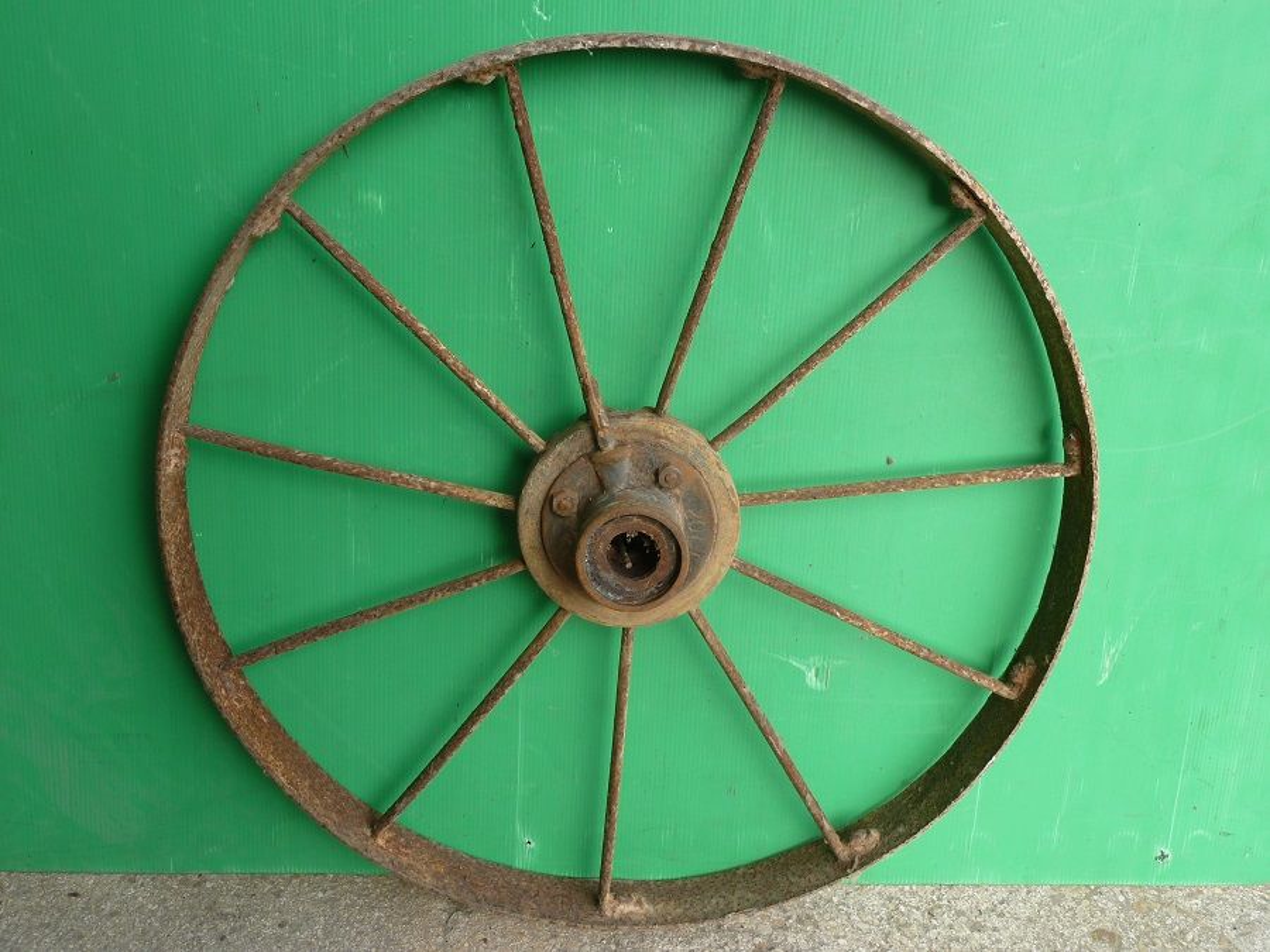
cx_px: 635
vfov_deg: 40.7
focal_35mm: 35
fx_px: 1284
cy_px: 476
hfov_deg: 52.6
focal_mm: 5.7
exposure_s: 1/50
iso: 80
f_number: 3.5
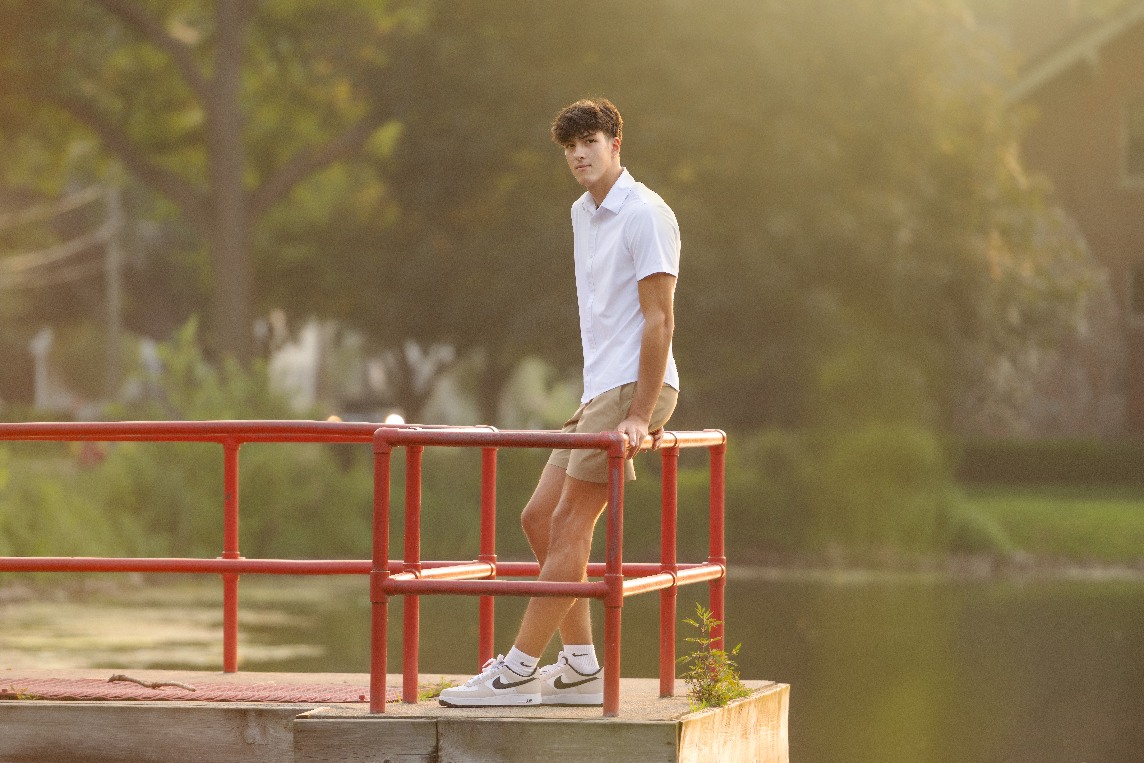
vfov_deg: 6.9
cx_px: 572
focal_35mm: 200
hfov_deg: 10.3
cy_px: 382
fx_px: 6355
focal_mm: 200
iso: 160
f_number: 2.8
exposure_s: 1/500
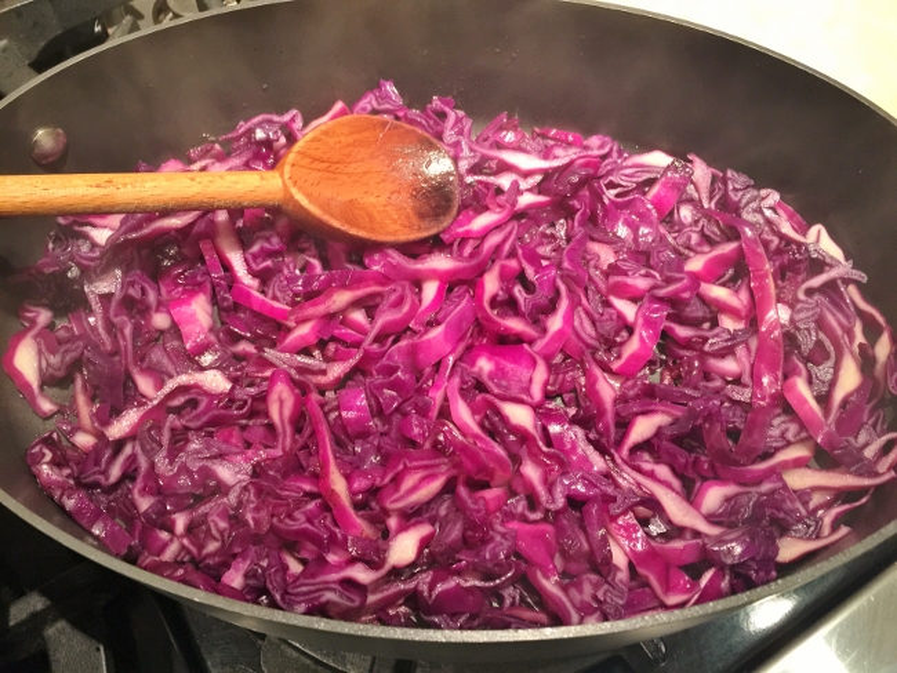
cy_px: 336
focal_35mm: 29
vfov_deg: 48.3
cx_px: 448
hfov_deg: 61.6
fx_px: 752
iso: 125
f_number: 2.2
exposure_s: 1/15
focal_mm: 4.15
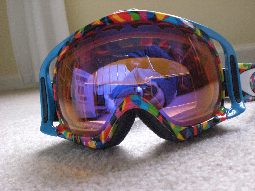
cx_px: 128
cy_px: 96
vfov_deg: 37.7
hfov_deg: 49.0
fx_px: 280
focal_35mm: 38
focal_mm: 6.3
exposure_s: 1/80
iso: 400
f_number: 3.1
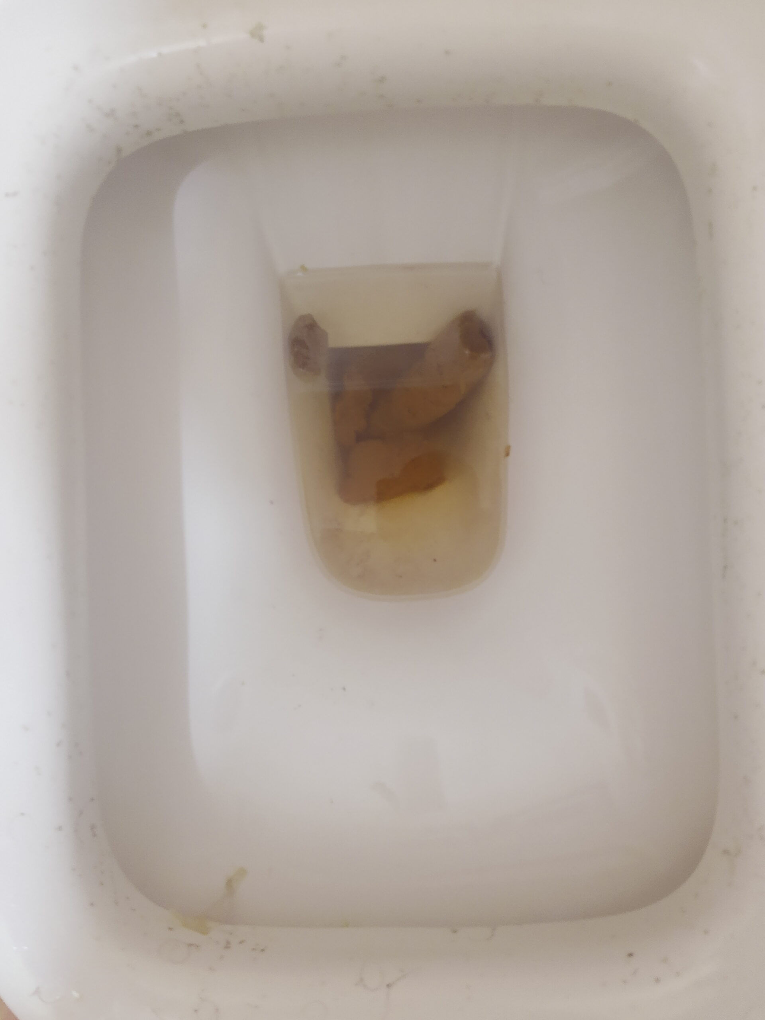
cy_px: 510
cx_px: 382
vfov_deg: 67.3
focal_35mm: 26
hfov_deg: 53.1
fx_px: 766
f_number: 1.7
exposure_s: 1/25
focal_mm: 4.75
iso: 199
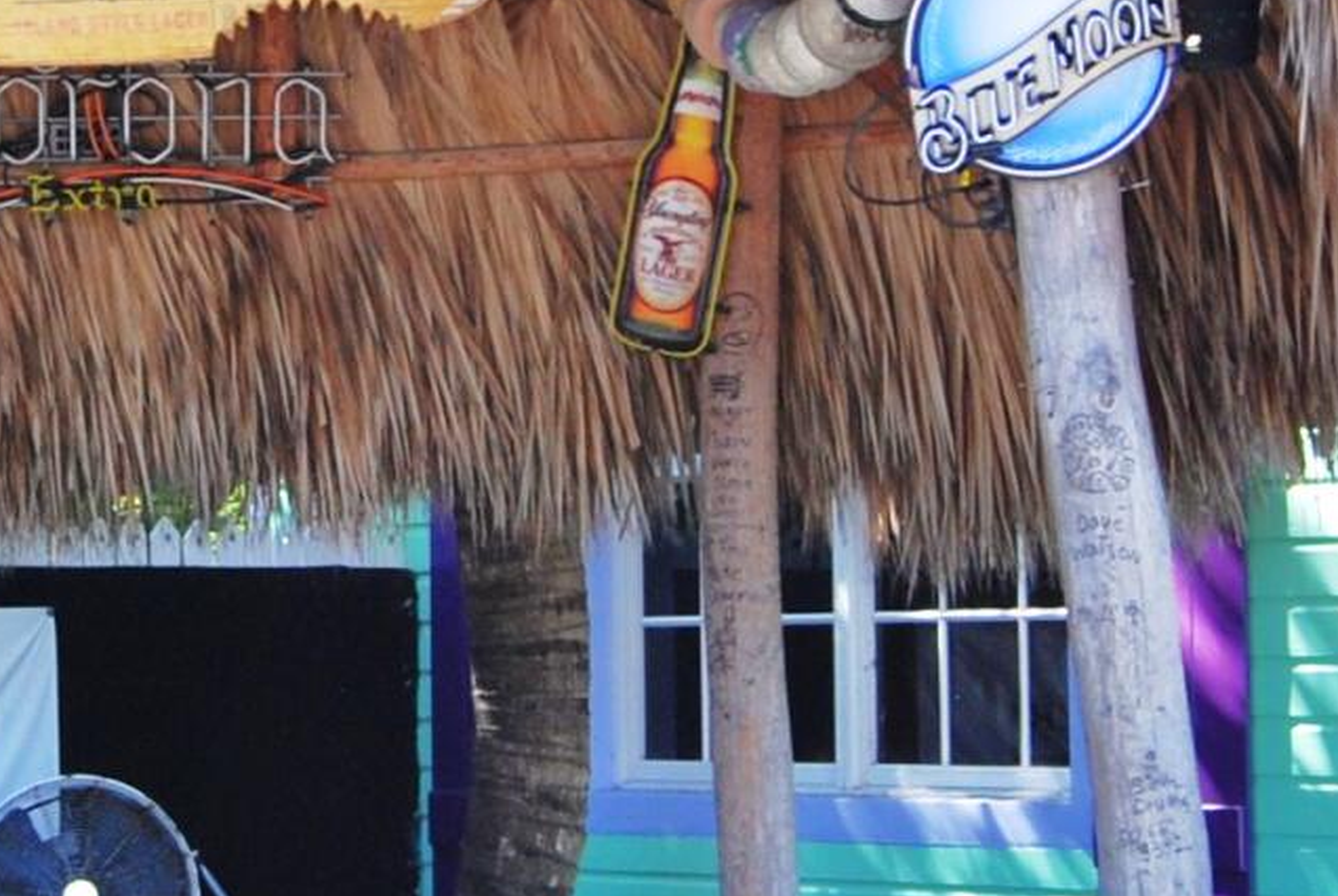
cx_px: 265
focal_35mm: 134
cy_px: 135
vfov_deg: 10.2
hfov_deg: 15.1
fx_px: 5000
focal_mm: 19
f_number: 5
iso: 200
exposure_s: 1/100
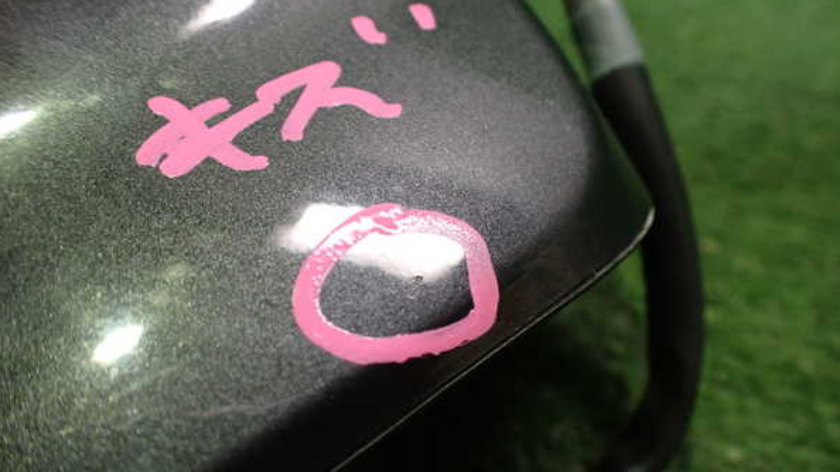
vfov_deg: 35.6
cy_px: 270
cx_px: 419
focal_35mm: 33
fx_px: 735
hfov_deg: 59.5
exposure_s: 1/60
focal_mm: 5.4
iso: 800
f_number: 2.3
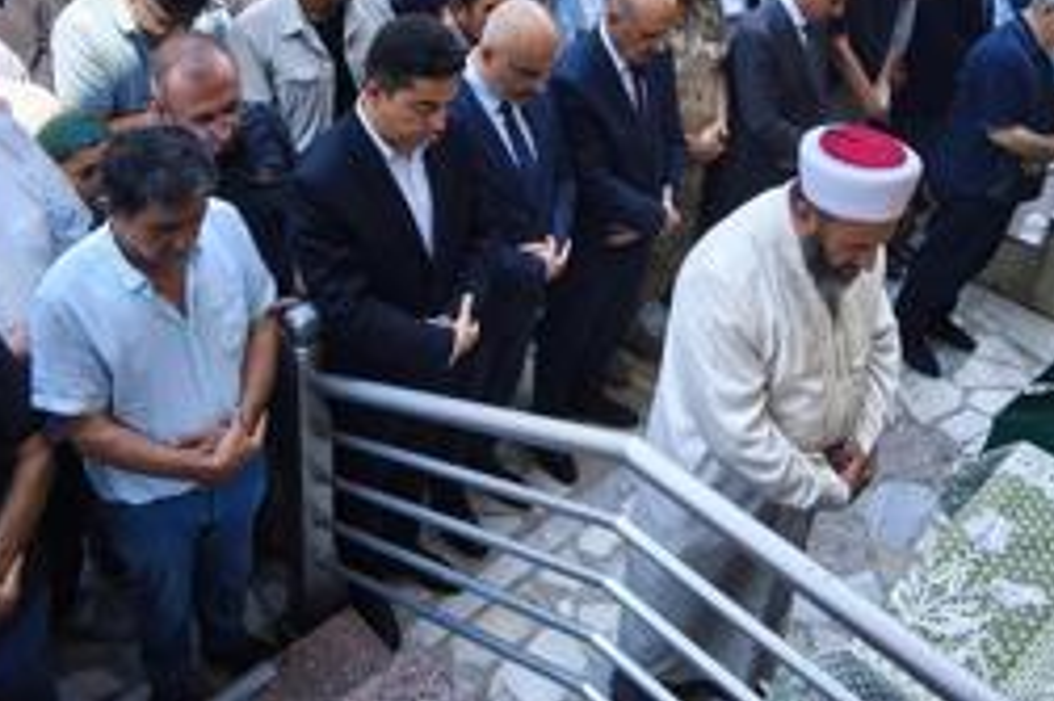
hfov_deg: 55.8
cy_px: 155
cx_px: 554
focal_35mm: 34
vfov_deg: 37.6
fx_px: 995
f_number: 2.2
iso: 50
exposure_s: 1/100
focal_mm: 1.91
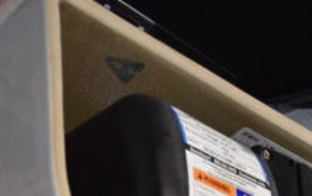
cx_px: 89
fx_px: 1278
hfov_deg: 13.9
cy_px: 617
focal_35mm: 150
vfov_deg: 7.5
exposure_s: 1/40
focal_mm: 23
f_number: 3.8
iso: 500
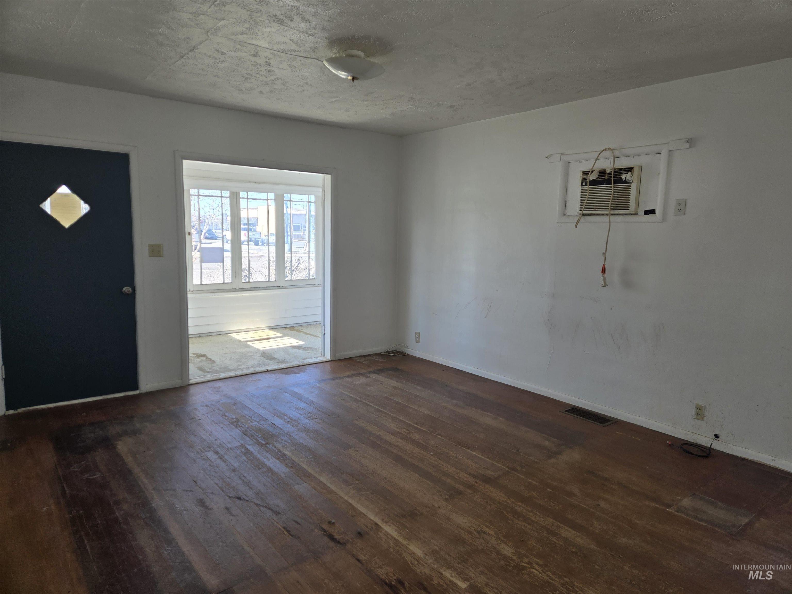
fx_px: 526
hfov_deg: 73.9
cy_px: 297
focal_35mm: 23
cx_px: 396
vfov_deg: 58.9
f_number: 1.8
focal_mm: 5.4
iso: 32
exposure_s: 1/180
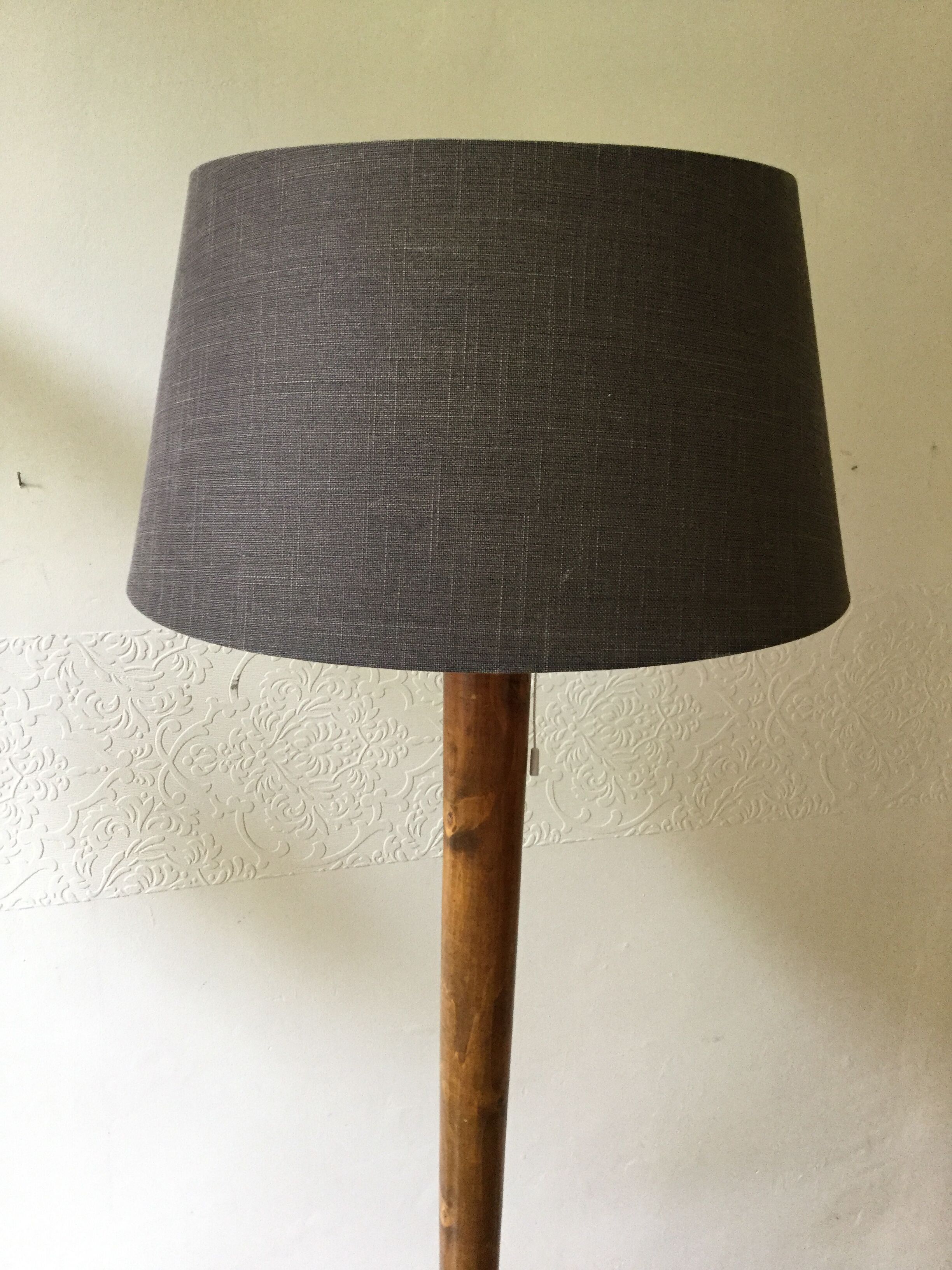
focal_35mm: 31
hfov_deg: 45.4
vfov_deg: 58.4
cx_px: 476
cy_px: 635
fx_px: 1137
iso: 160
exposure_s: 1/33
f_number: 2.4
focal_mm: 3.3
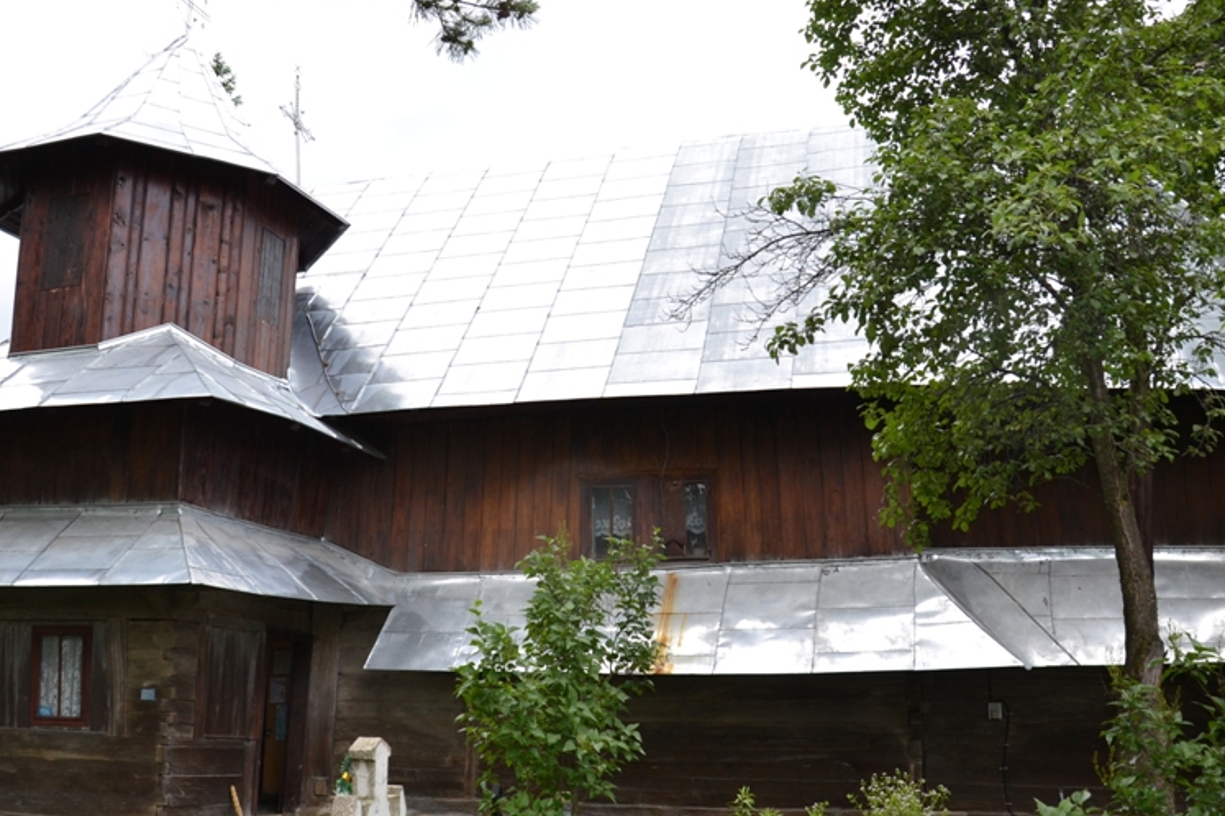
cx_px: 526
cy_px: 448
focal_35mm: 37
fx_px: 1259
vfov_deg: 35.9
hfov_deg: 51.7
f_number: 6.3
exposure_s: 1/200
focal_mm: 18
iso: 100
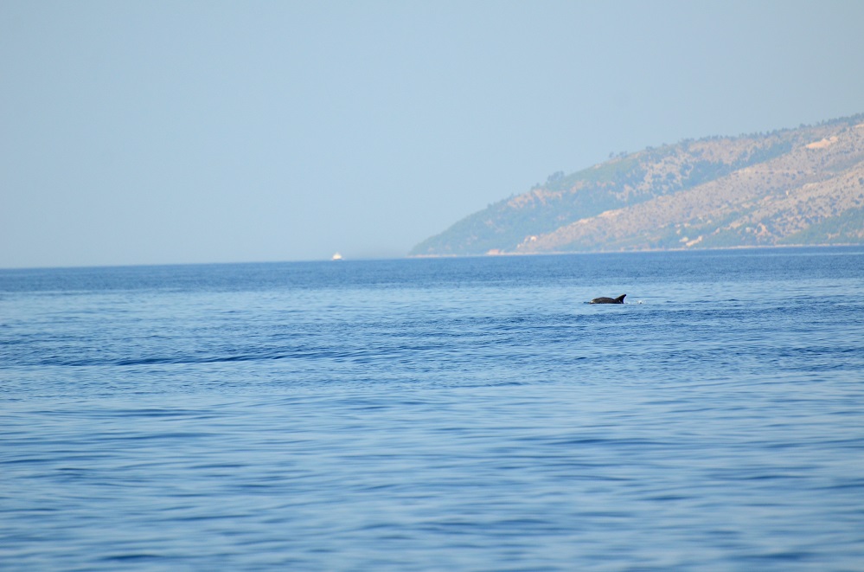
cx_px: 432
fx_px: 9697
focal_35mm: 405
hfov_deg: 5.1
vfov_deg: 3.4
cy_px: 286
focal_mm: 270
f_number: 5.6
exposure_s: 1/2000
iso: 400
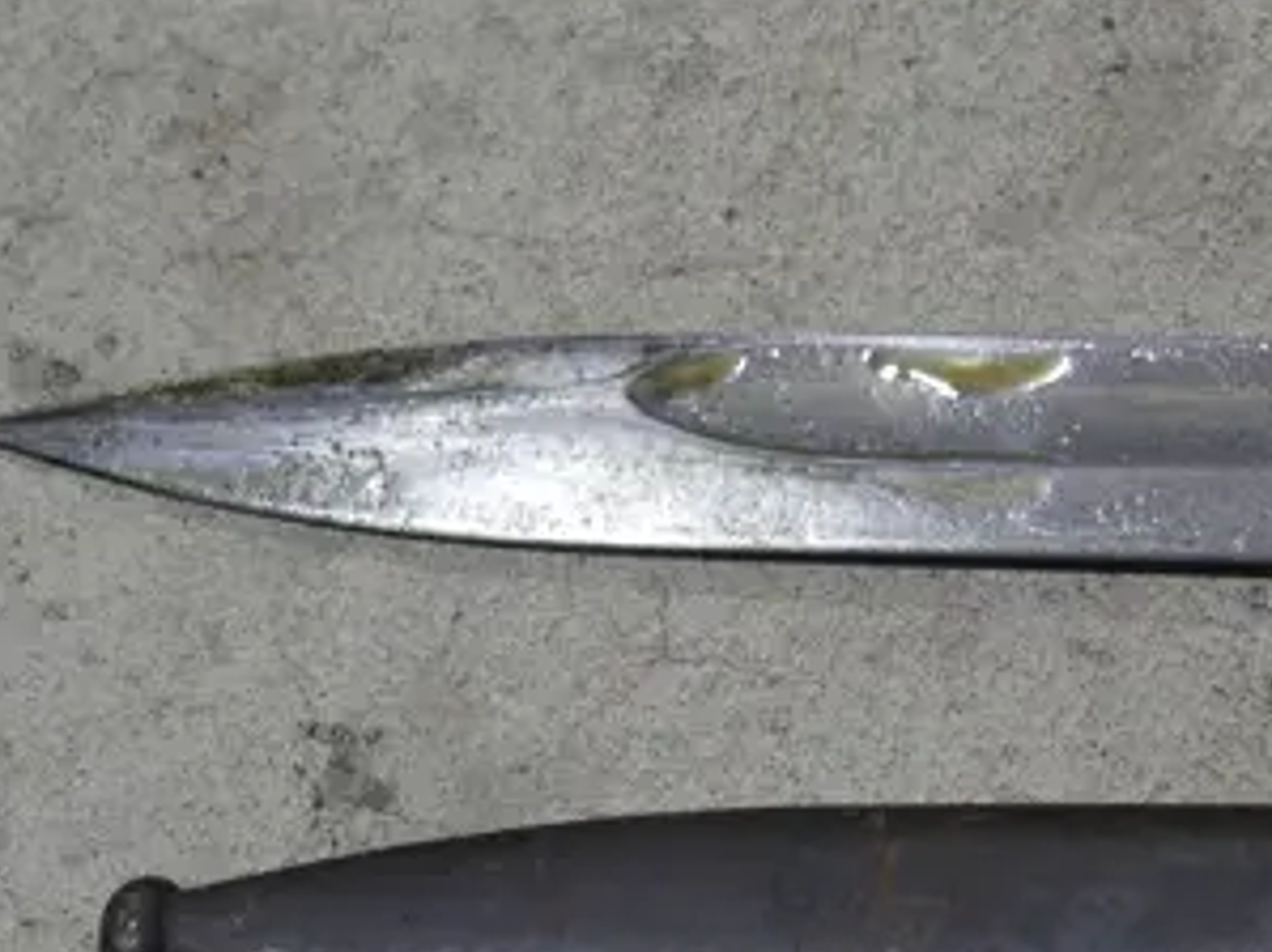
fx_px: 5289
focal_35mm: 144
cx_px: 1931
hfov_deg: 13.0
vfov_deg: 10.3
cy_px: 623
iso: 250
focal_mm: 21
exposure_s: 1/60
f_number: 4.6
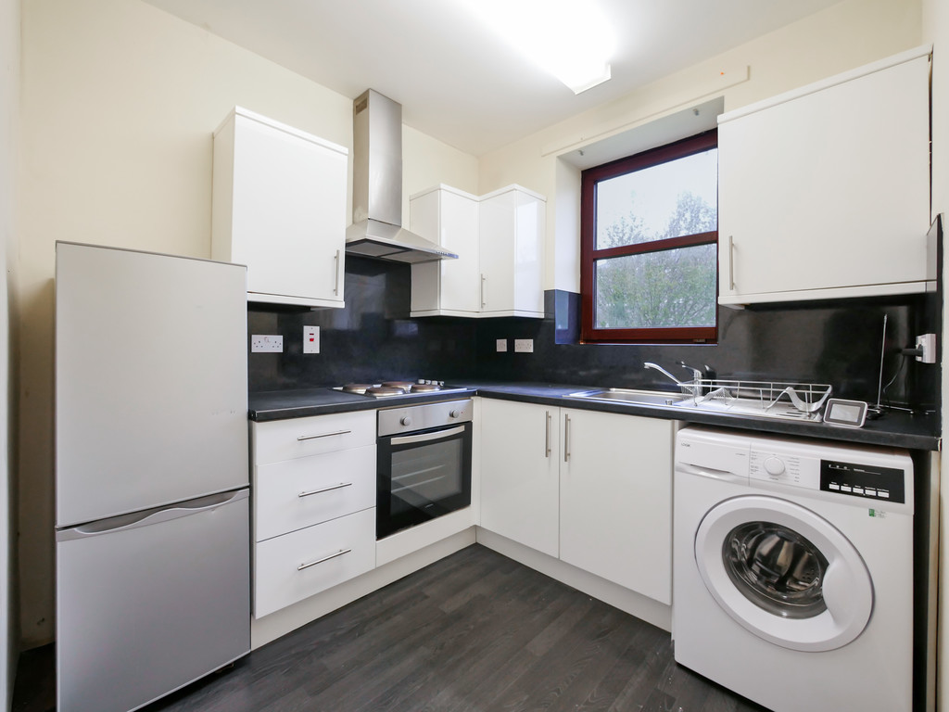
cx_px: 474
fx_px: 384
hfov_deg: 102.1
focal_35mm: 14
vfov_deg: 85.7
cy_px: 356
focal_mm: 7
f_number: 4
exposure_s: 1/60
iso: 400
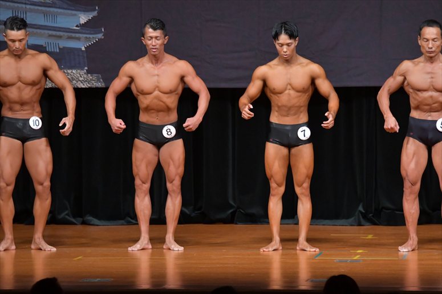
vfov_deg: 5.1
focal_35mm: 270
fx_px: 3313
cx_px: 221
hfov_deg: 7.6
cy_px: 147
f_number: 5.6
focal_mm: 180
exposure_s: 1/400
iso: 5000
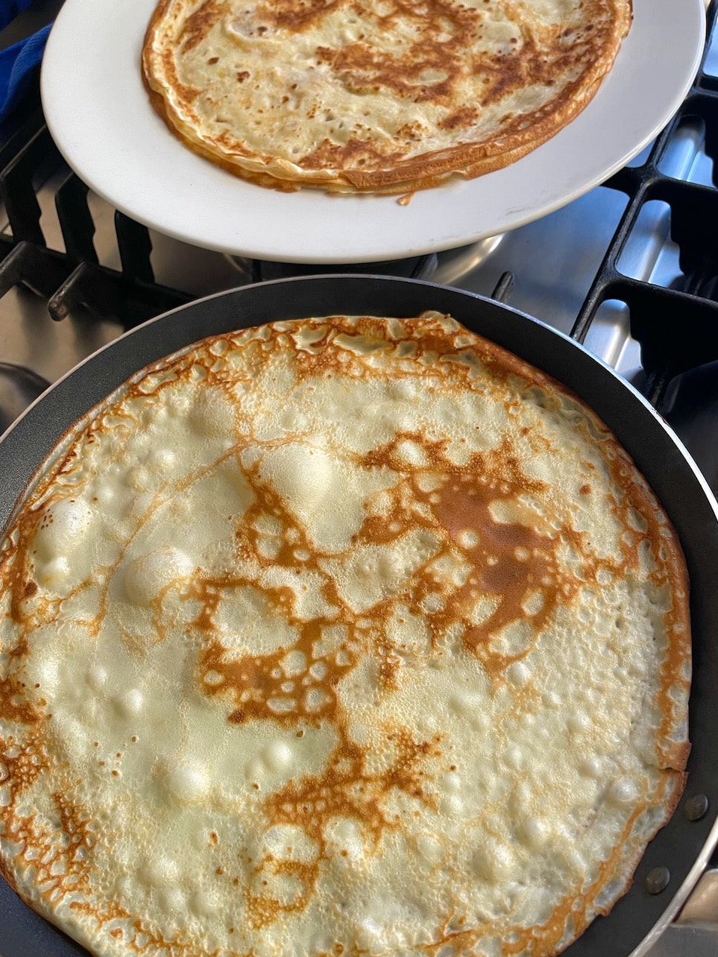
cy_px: 491
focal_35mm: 27
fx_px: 747
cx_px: 360
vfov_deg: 65.3
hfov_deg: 51.4
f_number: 1.6
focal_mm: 5.1
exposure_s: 1/86
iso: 125
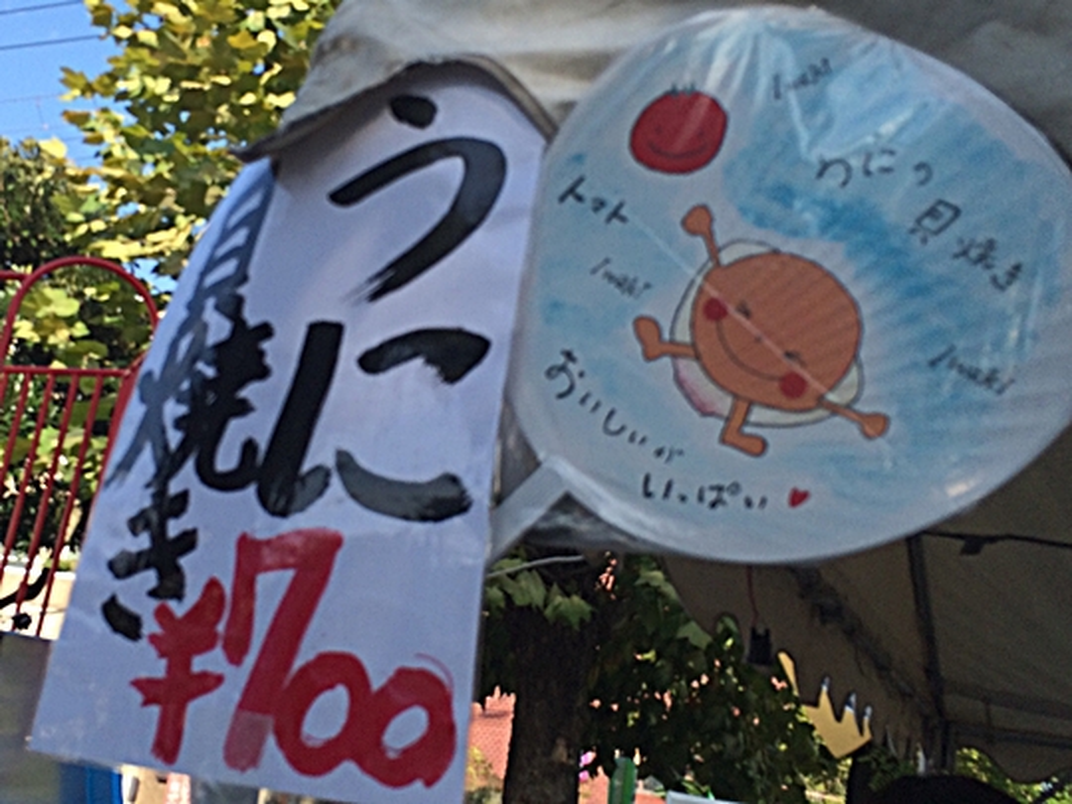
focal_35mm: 29
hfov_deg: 61.7
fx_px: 898
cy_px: 402
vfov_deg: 48.2
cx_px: 536
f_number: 2.2
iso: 32
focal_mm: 4.15
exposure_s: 1/977
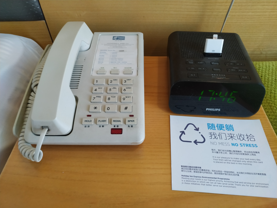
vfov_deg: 56.8
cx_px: 138
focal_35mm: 24
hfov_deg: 71.6
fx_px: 192
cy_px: 104
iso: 320
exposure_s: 1/20
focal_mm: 3.94
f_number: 1.9
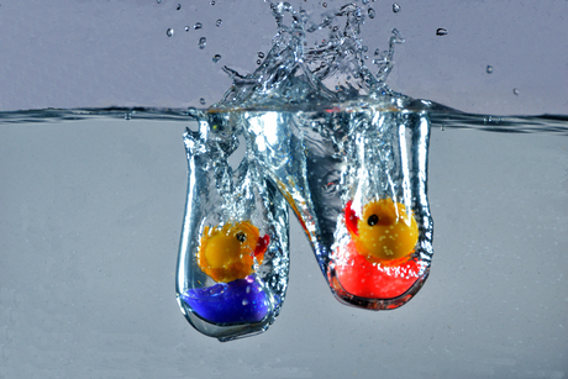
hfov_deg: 6.9
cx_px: 284
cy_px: 190
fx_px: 4735
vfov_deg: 4.6
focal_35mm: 300
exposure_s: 1/100
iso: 400
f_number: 11
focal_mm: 200
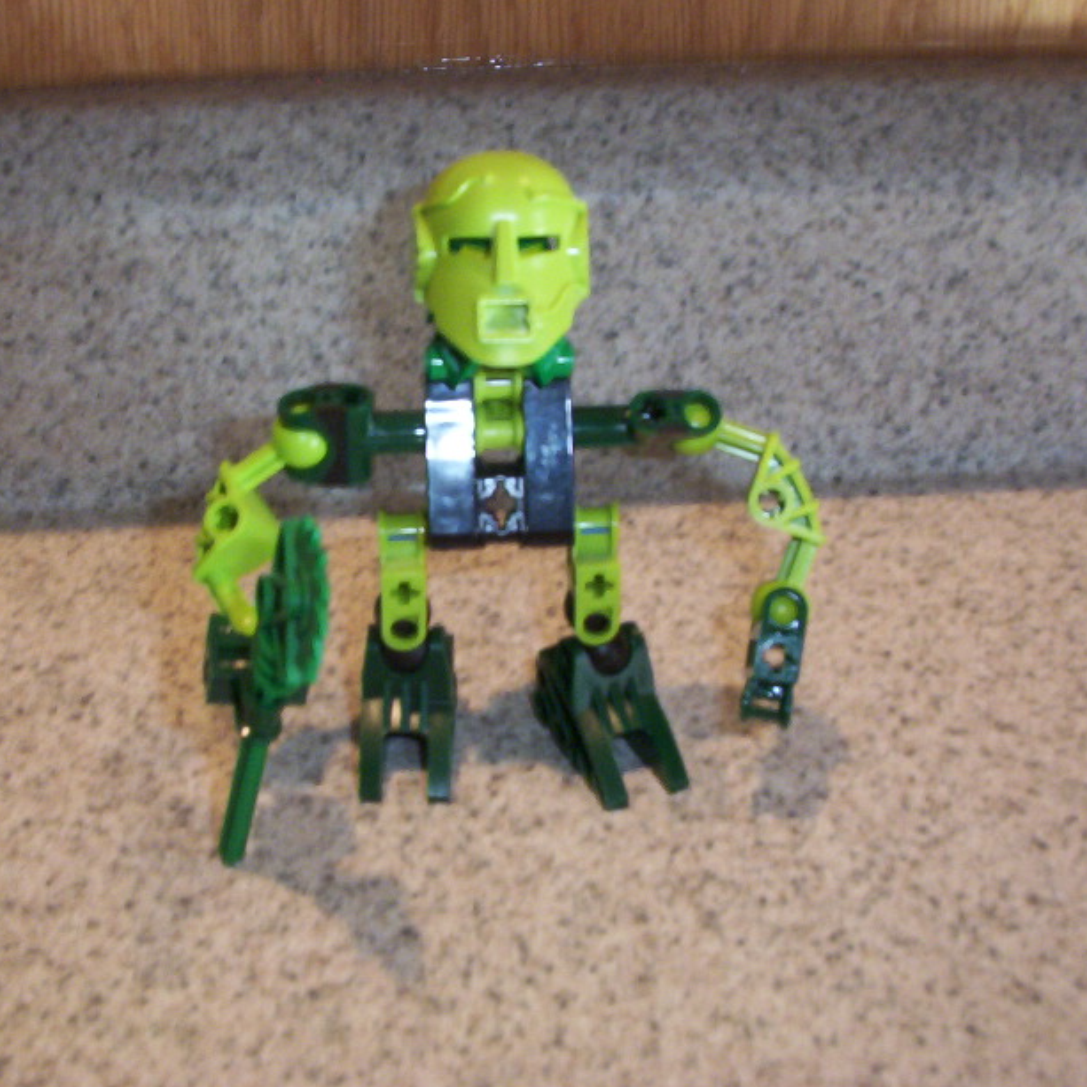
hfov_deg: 36.7
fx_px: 1634
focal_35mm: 46
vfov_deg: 36.8
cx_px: 443
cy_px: 543
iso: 140
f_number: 4.5
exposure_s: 1/30
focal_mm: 6
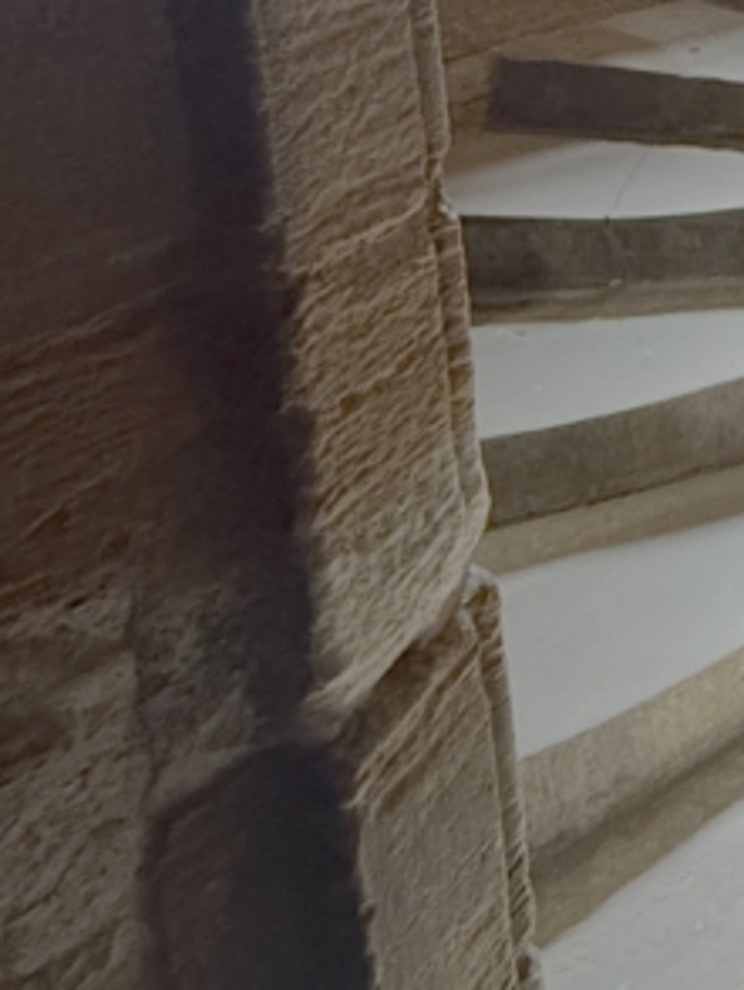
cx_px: 1187
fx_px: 1402
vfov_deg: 34.0
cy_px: -84
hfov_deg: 22.7
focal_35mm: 49
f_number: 2.2
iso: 640
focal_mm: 2.22
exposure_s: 1/60
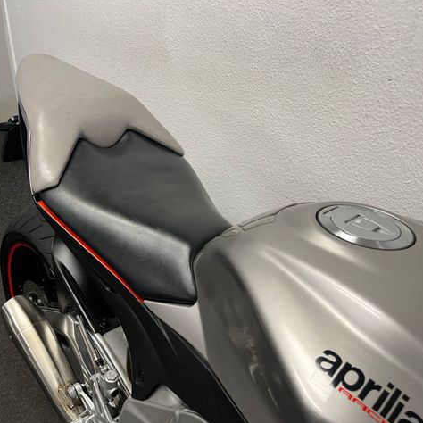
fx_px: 429
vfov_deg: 52.5
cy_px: 212
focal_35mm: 31
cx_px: 151
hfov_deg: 51.8
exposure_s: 1/100
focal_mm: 5.1
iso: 125
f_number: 1.6
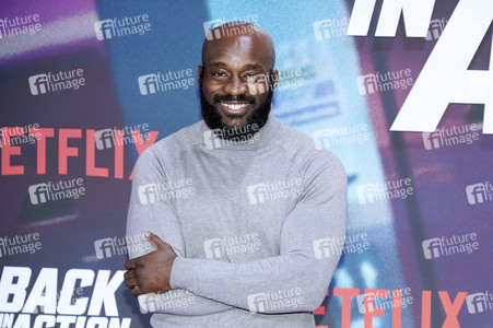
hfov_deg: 17.4
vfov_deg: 11.6
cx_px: 246
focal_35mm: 118
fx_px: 1615
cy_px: 164
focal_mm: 118
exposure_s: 1/160
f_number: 5.6
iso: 1000
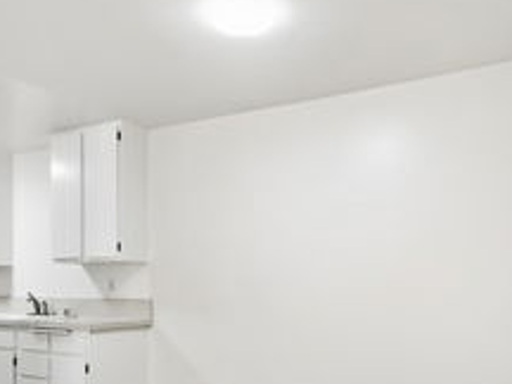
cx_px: 254
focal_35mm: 32
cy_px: 284
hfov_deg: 56.8
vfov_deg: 42.9
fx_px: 473
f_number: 8
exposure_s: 1/250
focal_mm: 10
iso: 250
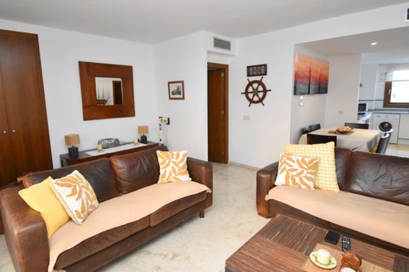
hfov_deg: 86.8
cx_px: 191
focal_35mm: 19
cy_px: 128
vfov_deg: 64.5
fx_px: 216
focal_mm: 10
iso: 1800
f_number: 4.5
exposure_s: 1/125
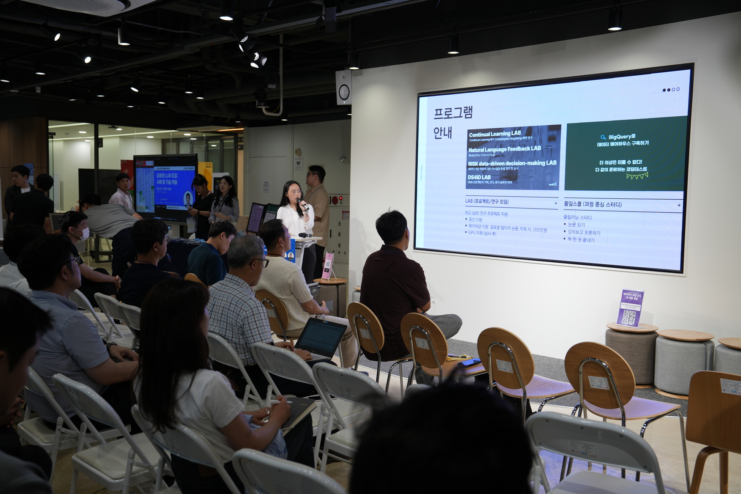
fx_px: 762
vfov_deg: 35.9
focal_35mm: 37
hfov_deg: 51.9
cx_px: 370
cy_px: 247
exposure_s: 1/60
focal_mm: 37
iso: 160
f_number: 4
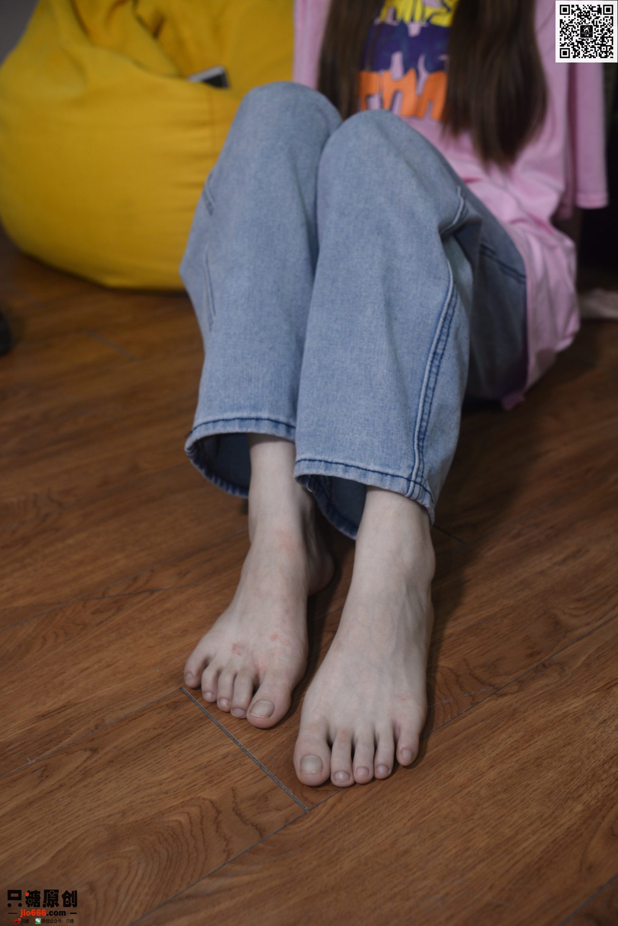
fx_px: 900
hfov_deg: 37.9
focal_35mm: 35
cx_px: 309
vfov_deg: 54.4
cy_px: 463
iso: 500
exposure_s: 1/160
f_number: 5
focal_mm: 35
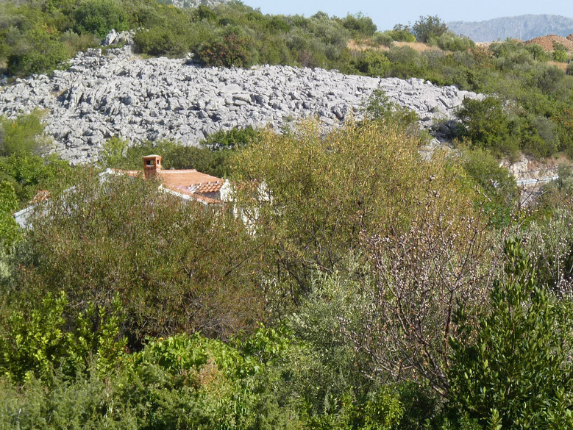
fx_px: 2964
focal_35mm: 179
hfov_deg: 11.0
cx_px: 415
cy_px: 163
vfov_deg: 8.3
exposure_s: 1/250
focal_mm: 19.4
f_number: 5.6
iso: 80
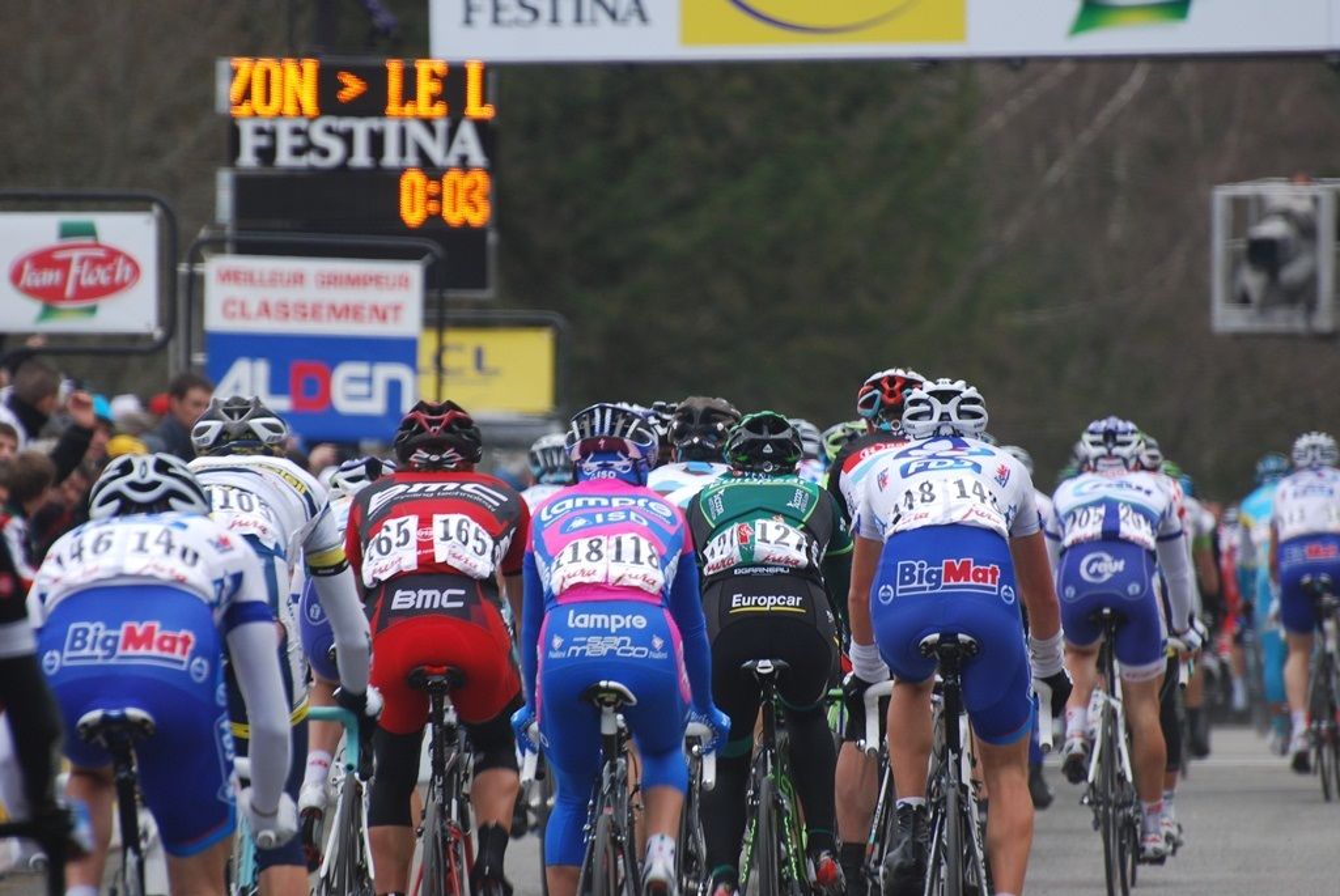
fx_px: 16766
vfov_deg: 3.1
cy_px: 448
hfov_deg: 4.6
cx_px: 670
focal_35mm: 450
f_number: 6.3
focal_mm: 300
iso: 200
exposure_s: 1/125
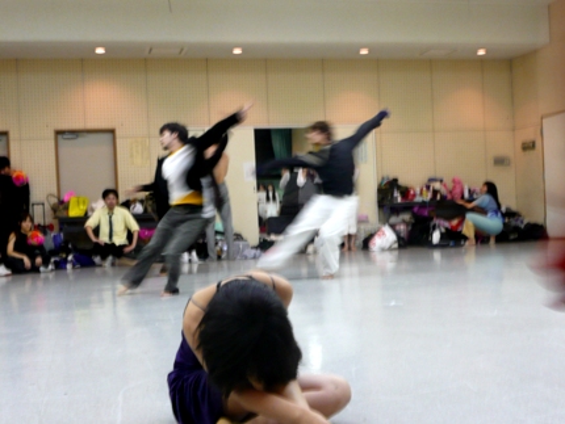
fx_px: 817
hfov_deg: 38.2
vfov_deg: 29.1
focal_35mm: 50
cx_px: 282
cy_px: 212
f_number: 4.2
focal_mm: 8.2
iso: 200
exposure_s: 1/8
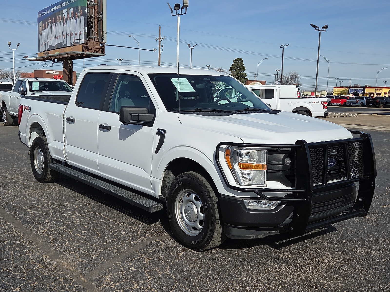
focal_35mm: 39
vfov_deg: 36.8
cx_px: 195
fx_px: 439
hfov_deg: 47.9
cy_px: 146
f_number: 1.8
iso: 70
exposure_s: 1/10000
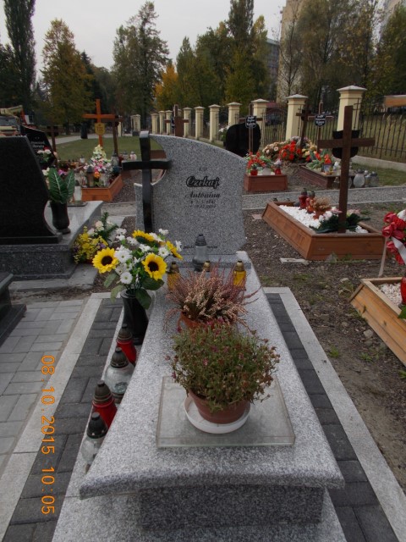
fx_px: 407
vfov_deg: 67.3
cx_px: 203
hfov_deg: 53.1
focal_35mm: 26
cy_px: 271
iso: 80
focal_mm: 4.6
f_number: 8
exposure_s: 1/80
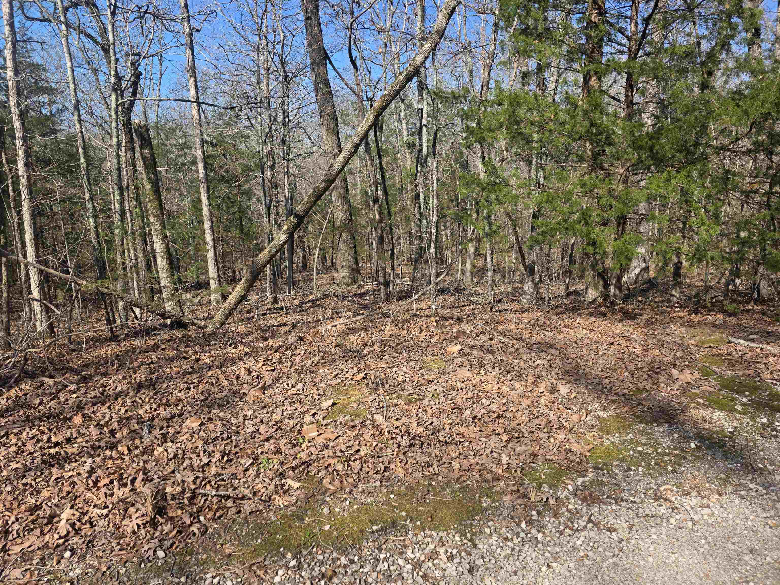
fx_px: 518
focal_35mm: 23
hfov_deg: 73.9
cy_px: 292
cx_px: 390
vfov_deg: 58.9
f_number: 1.7
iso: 80
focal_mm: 6.3
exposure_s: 1/2621
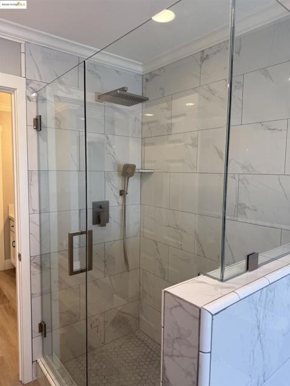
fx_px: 268
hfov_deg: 56.8
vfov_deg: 71.6
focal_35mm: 24
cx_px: 145
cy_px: 193
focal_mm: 6.76
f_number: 1.78
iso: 100
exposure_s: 1/121
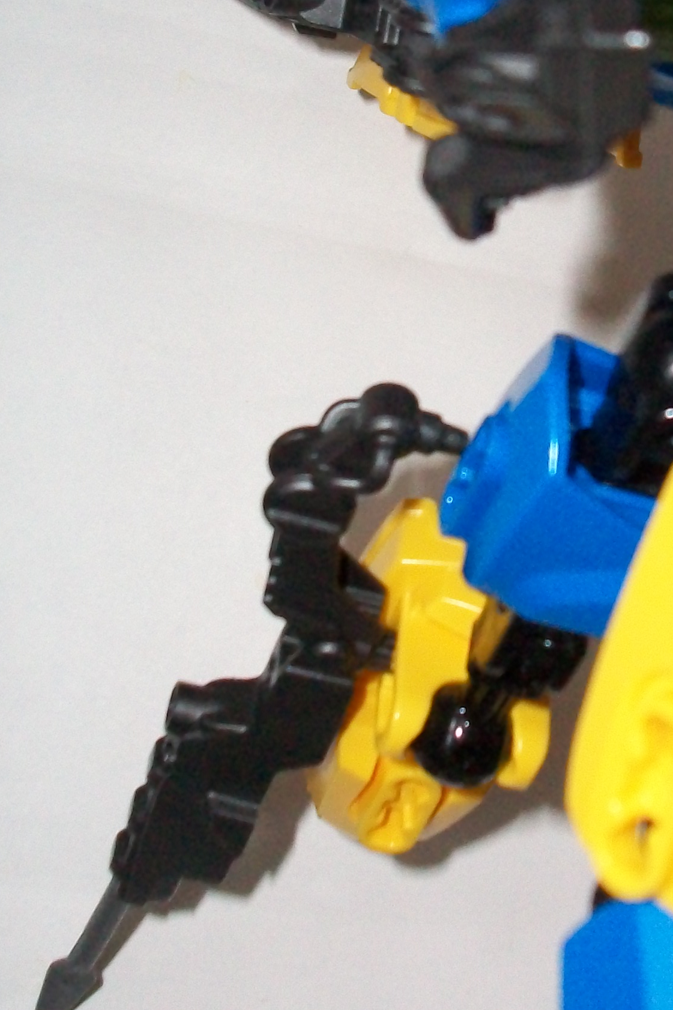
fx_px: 2047
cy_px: 245
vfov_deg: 27.3
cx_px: 525
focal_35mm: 73
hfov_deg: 18.5
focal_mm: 5.7
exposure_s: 1/125
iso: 200
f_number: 2.8
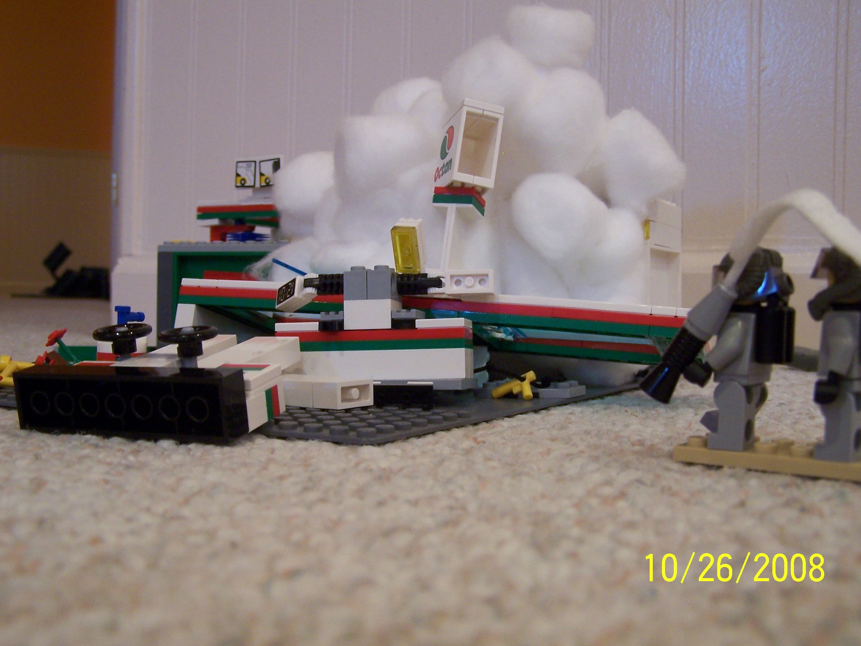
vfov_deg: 36.8
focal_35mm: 39
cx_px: 433
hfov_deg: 47.9
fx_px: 970
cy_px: 319
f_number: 2.8
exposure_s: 1/10
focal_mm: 6.3
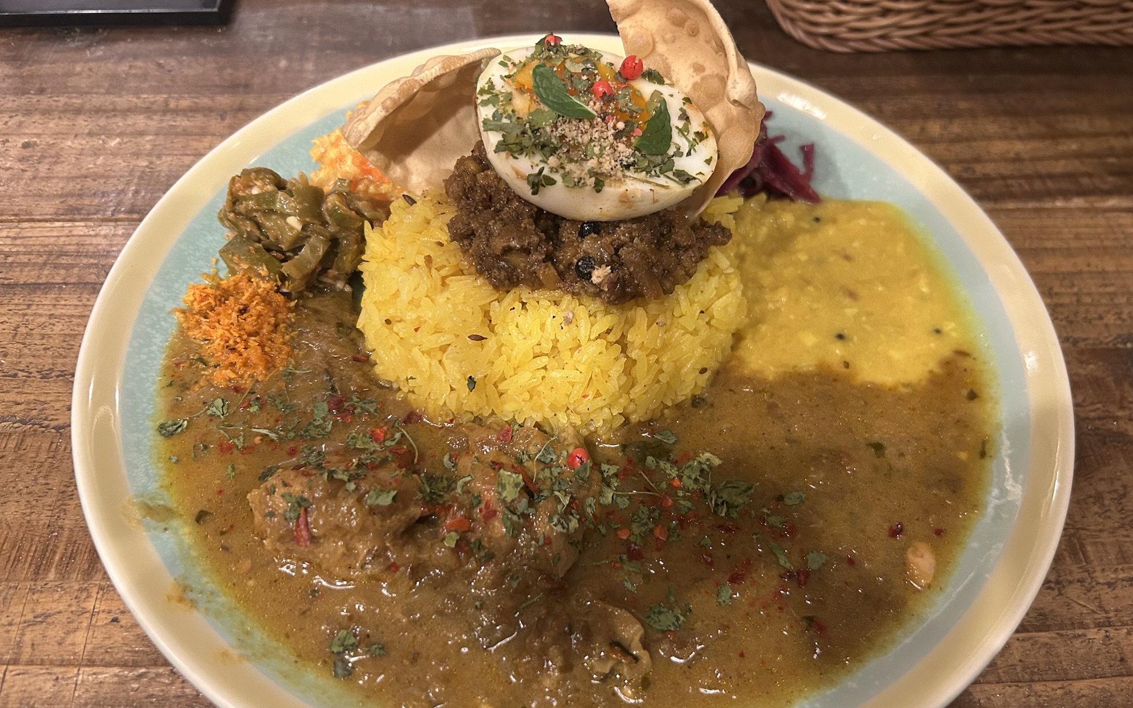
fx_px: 864
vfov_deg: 44.5
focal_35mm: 28
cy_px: 393
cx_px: 574
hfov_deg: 66.5
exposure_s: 1/50
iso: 400
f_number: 1.5
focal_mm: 5.7
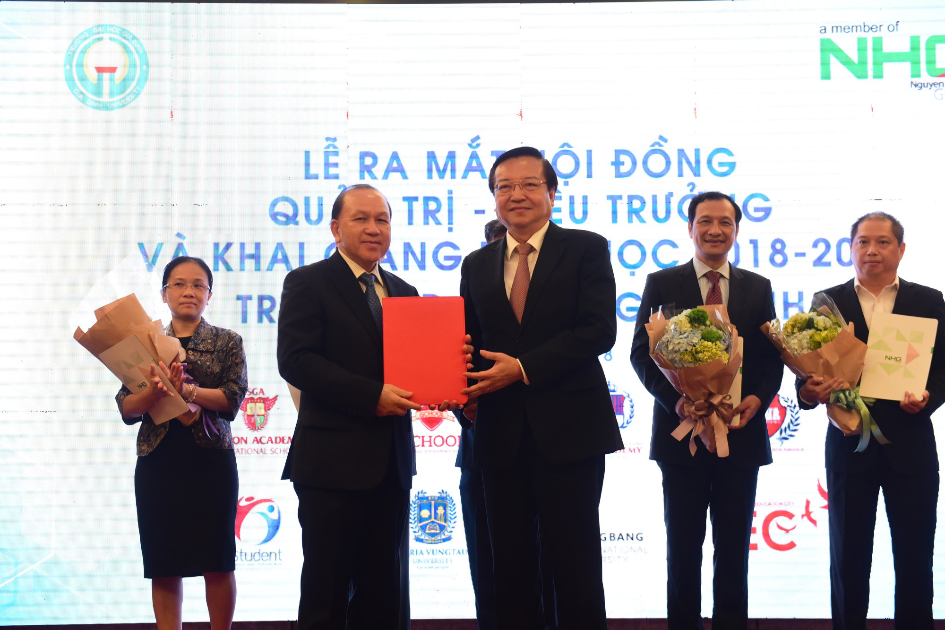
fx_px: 1365
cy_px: 315
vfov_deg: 26.0
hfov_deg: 38.2
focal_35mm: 52
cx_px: 472
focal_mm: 52
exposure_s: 1/250
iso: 2000
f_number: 3.5
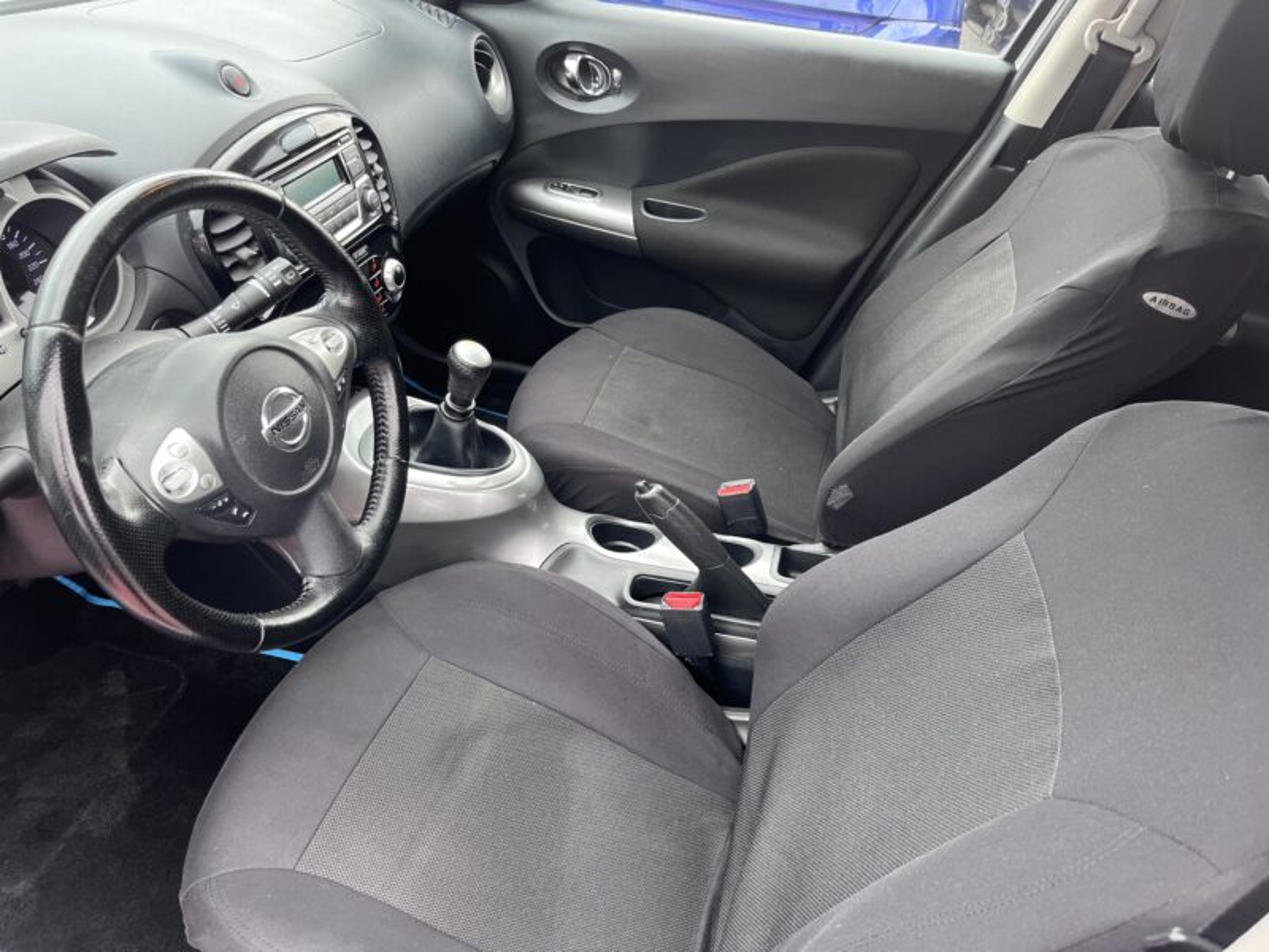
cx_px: 634
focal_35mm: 26
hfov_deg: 67.3
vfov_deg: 53.1
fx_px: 953
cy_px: 476
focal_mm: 5.1
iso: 125
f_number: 1.6
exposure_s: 1/116
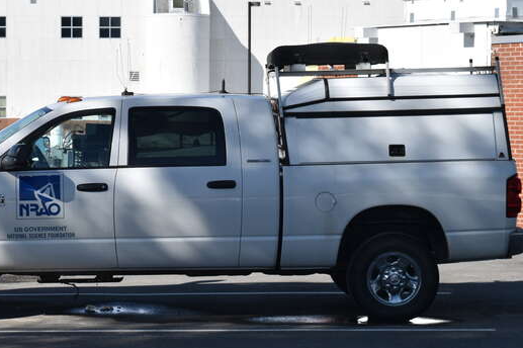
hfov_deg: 16.0
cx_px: 184
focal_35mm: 128
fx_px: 1855
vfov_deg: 10.7
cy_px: 139
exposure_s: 1/320
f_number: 10
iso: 100
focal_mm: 55
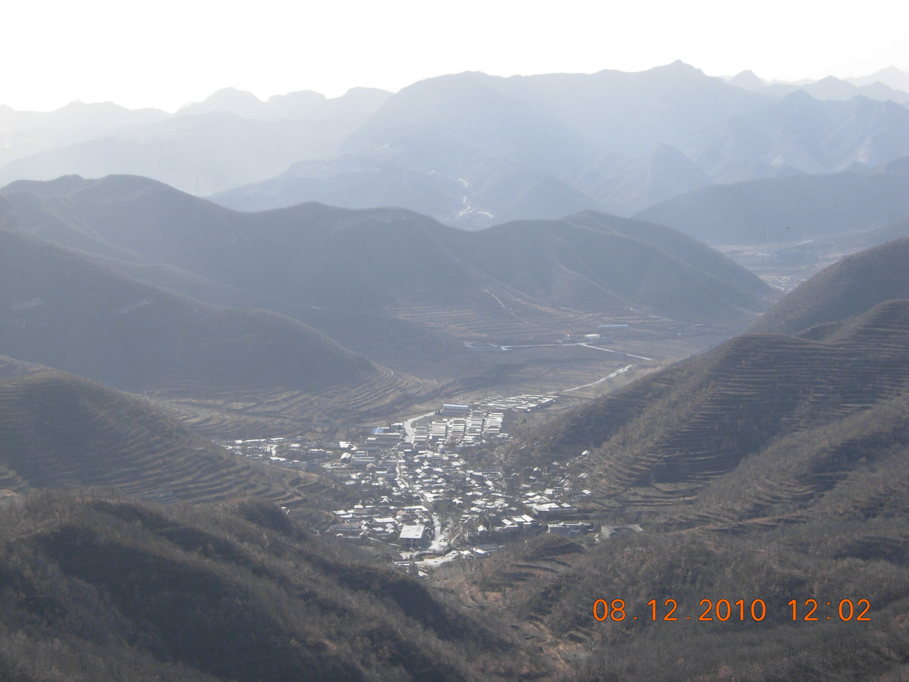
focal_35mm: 75
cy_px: 341
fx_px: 1969
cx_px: 454
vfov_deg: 19.6
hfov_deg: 26.0
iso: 50
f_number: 5.4
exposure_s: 1/304
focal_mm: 15.7
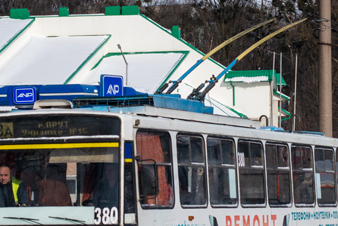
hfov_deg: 16.1
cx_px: 90
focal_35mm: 127
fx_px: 1193
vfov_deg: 10.8
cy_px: 105
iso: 100
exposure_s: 1/1000
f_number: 5.6
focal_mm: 50
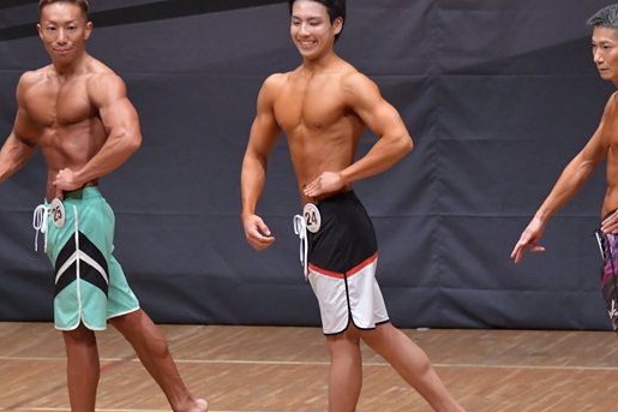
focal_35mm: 384
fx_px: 6590
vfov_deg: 3.6
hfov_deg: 5.4
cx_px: 349
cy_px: 233
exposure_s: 1/400
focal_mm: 170
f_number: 5.6
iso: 6400
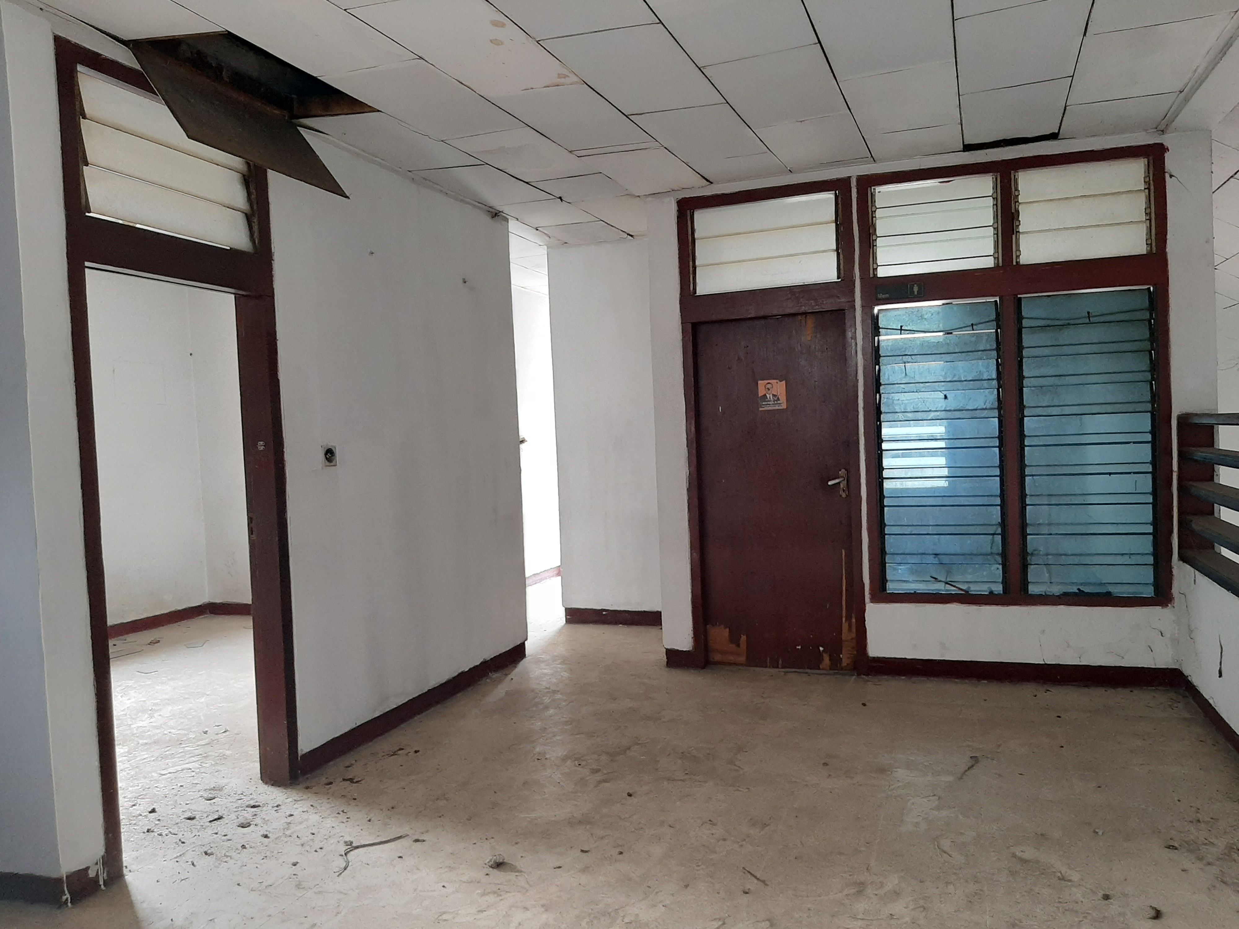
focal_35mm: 27
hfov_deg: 65.3
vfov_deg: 51.4
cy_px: 464
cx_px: 620
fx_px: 966
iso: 250
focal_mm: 3.93
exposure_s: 1/25
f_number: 1.7
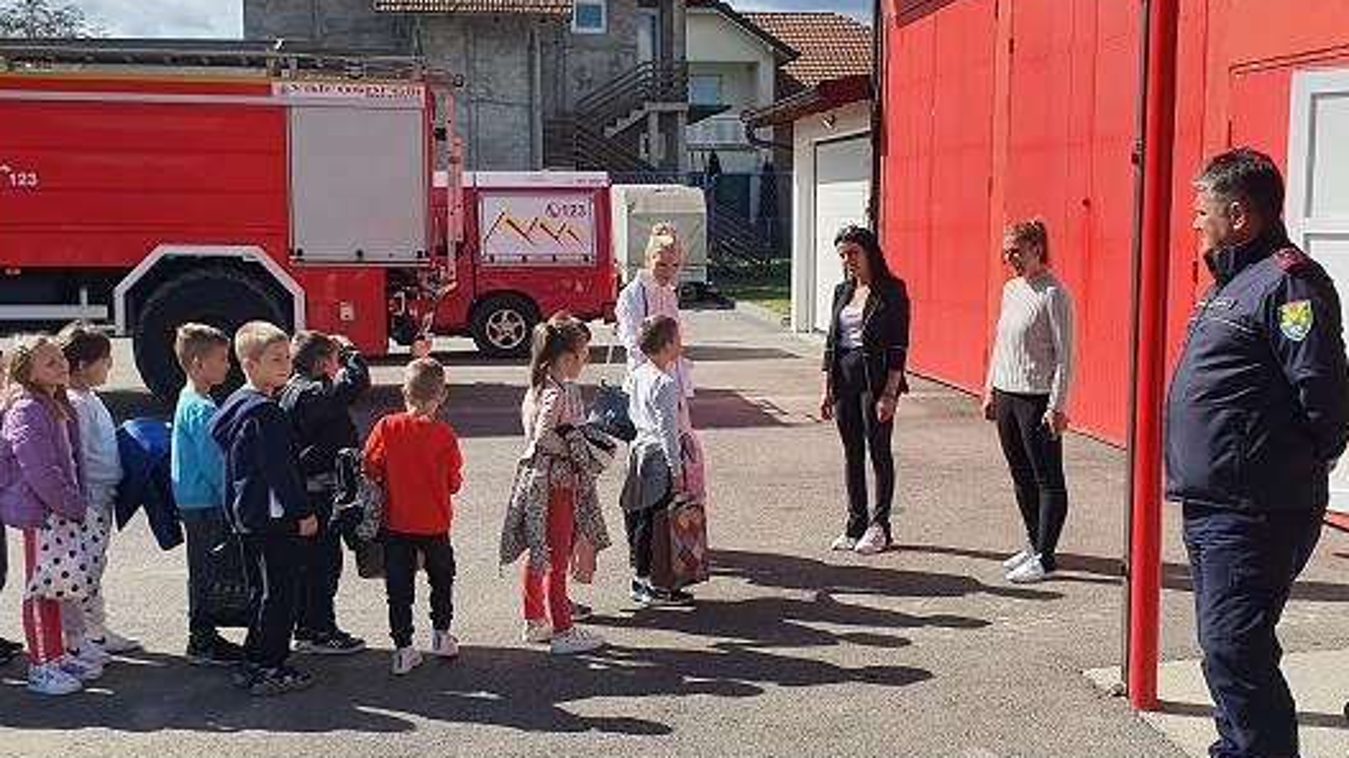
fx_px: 1538
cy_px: 412
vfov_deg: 27.7
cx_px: 758
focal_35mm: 43
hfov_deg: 47.3
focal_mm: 4.32
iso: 50
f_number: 2.4
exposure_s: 1/1948
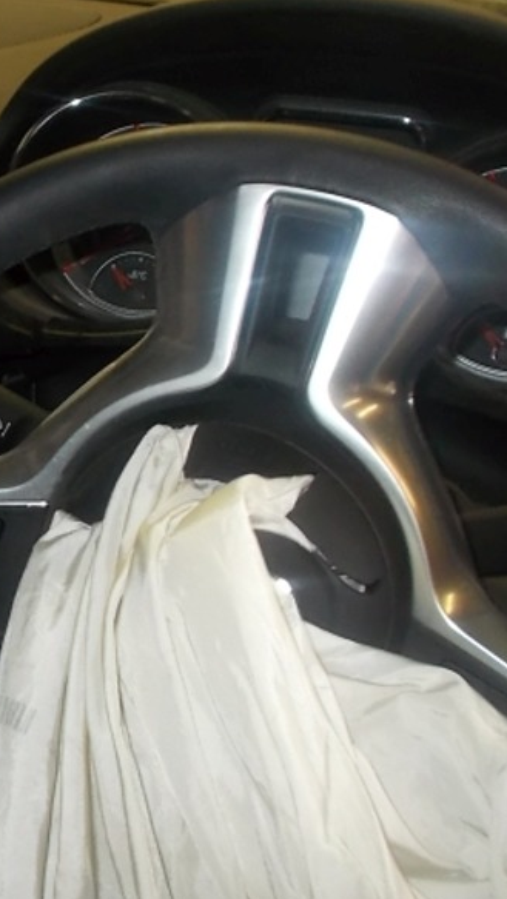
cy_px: 379
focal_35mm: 59
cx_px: -195
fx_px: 1408
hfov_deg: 18.6
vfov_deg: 35.4
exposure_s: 1/25
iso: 200
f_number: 3.2
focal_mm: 4.6
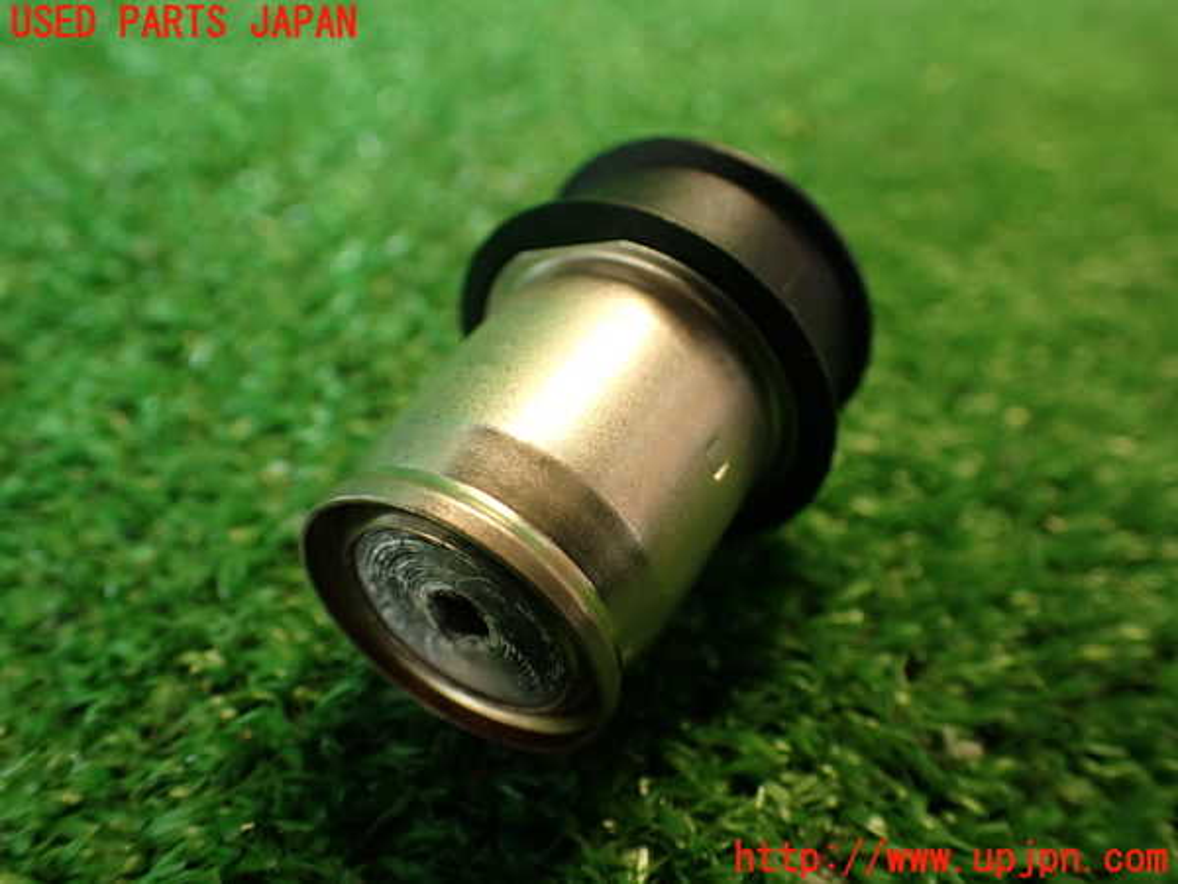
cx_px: 589
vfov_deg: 44.2
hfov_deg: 56.8
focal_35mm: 32
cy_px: 442
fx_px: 1089
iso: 200
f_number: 2.4
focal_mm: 5.79
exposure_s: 1/30
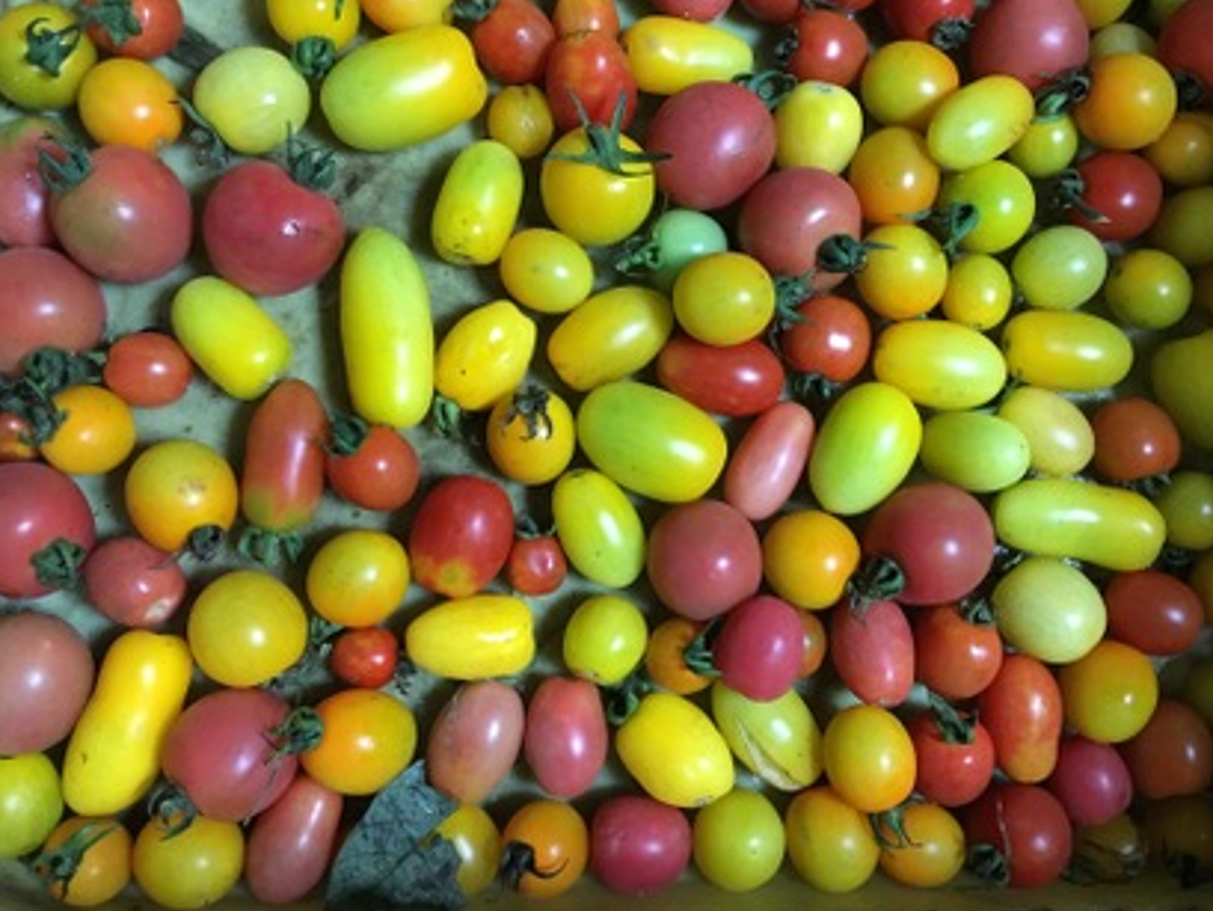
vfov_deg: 41.7
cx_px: 679
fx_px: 1192
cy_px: 392
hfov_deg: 53.8
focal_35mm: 34
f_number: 2.2
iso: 250
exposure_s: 1/15
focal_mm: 4.15
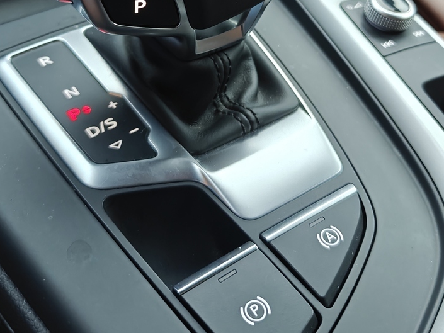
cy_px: 31
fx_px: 603
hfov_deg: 40.4
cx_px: 212
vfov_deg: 29.6
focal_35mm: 47
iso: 1250
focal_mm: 6.06
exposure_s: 1/120
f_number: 1.6
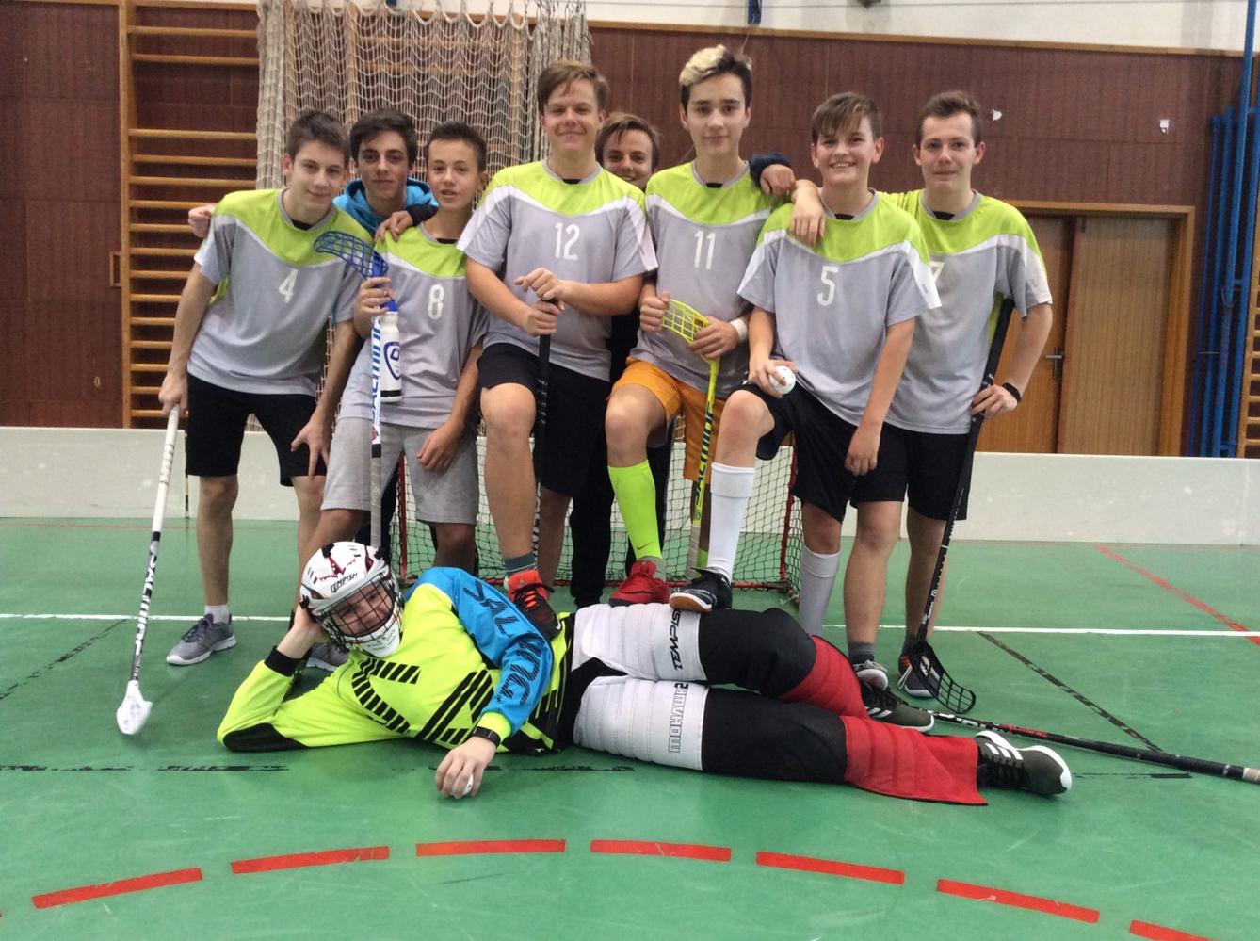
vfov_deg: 44.0
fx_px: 1163
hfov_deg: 56.9
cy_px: 470
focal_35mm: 32
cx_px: 630
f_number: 2.4
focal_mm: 3.3
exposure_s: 1/25
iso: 125
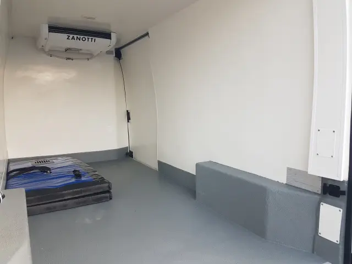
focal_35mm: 26
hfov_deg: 67.3
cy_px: 132
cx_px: 176
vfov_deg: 53.1
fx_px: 264
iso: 50
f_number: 1.7
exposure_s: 1/50
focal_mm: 4.2
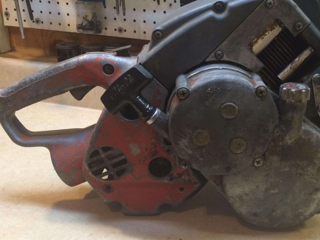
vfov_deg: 33.6
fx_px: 398
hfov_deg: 43.2
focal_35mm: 43
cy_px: 126
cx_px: 215
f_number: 2.2
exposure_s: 1/30
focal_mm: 4.15
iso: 100
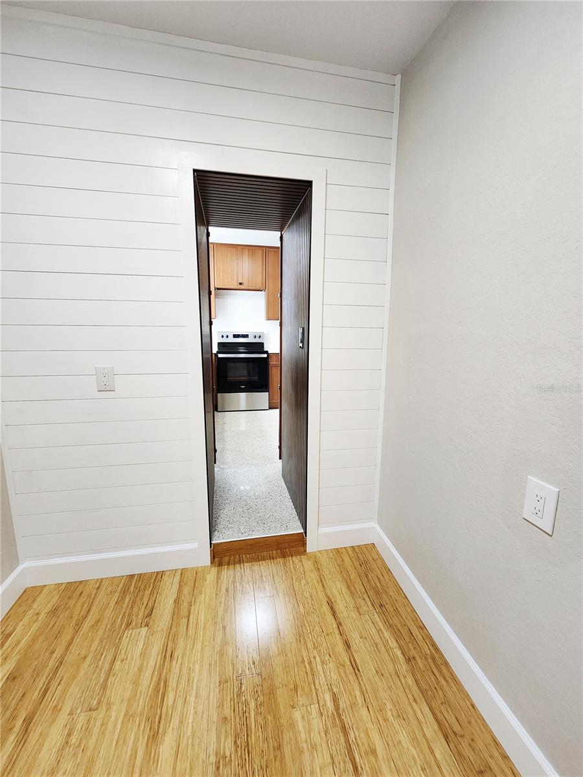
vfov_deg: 106.2
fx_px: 292
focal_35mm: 13
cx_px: 292
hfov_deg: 89.9
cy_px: 388
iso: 320
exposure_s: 1/60.2
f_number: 2.2
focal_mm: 2.2
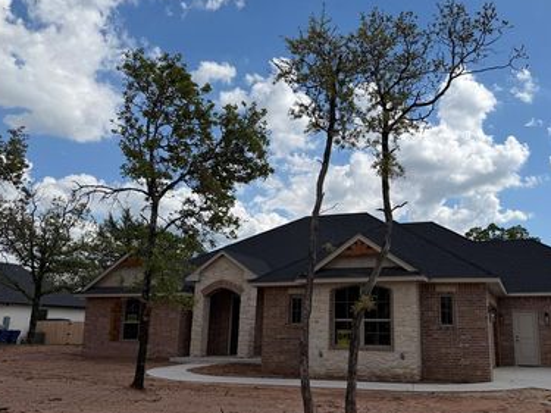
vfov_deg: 44.1
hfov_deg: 56.1
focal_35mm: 32
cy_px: 217
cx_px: 347
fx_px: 509
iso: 80
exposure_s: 1/8130
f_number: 1.78
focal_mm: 6.76
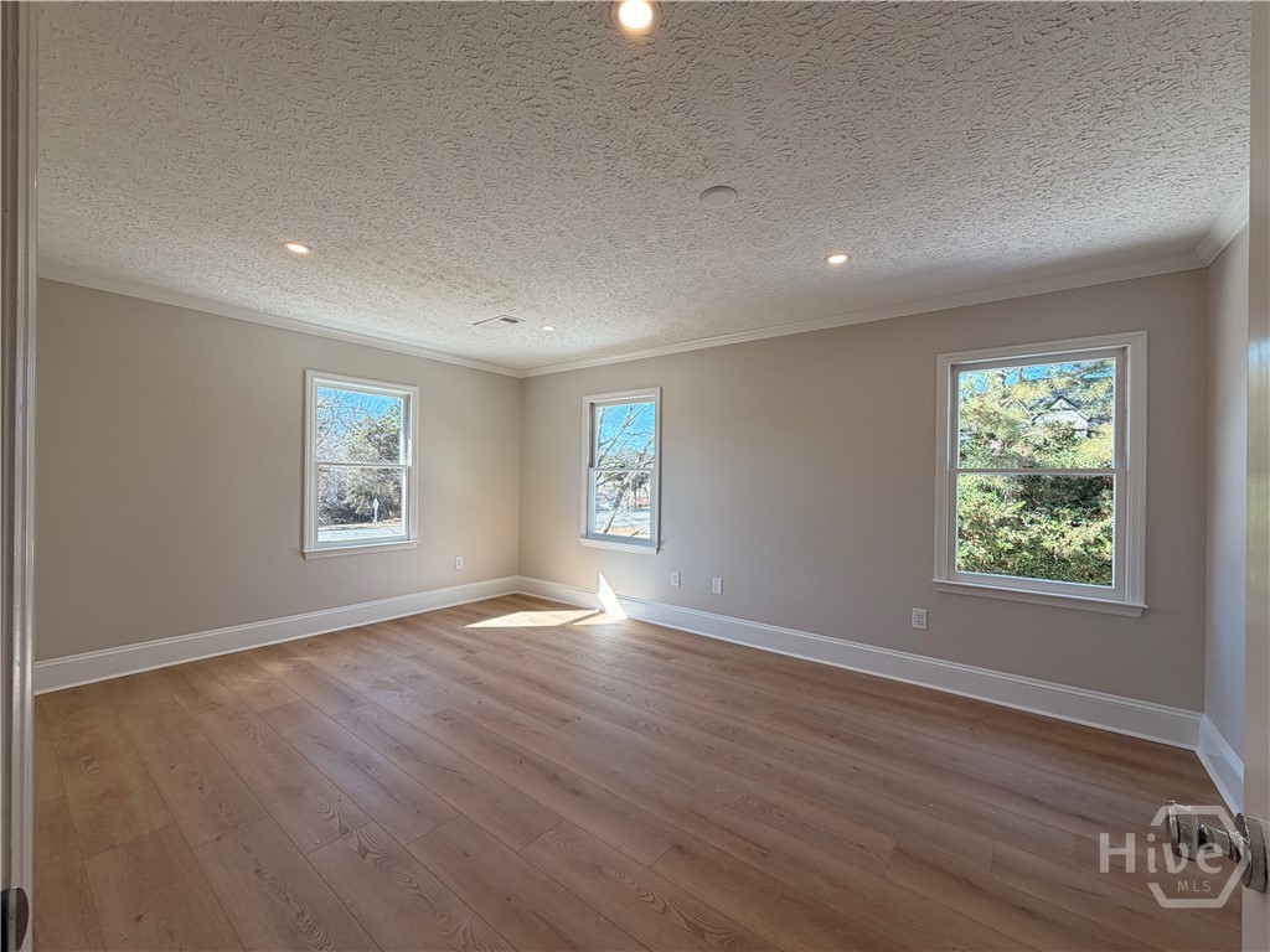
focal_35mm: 14
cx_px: 635
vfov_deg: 85.7
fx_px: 514
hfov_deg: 102.1
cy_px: 476
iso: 40
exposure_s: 1/132
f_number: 2.2
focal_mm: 2.22
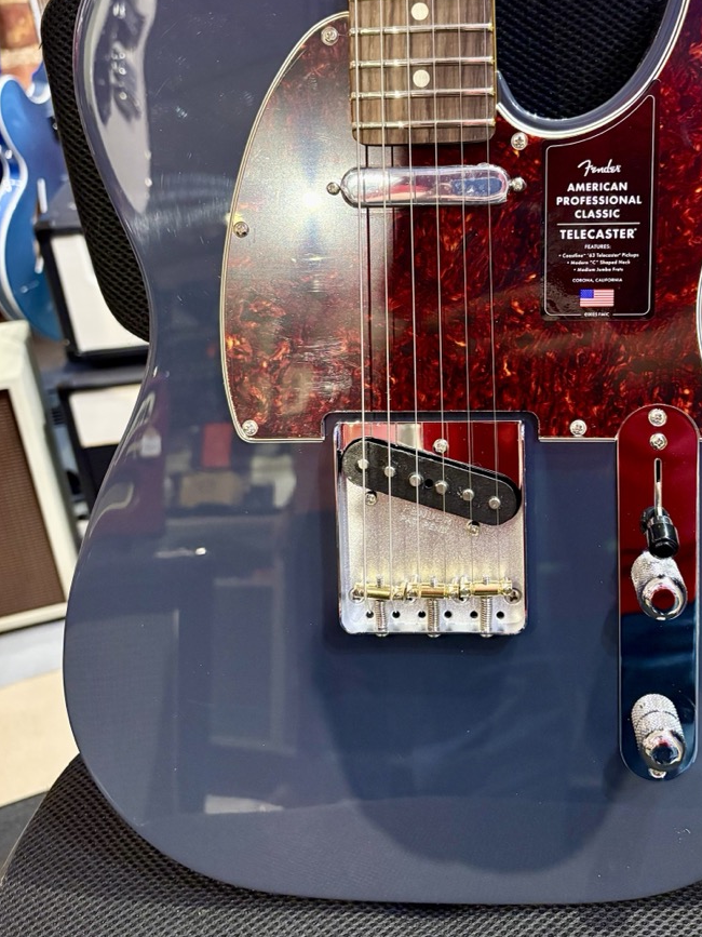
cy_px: 375
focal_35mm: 36
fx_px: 974
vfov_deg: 51.0
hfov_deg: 39.2
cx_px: 467
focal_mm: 5.96
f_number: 1.6
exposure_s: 1/40
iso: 640
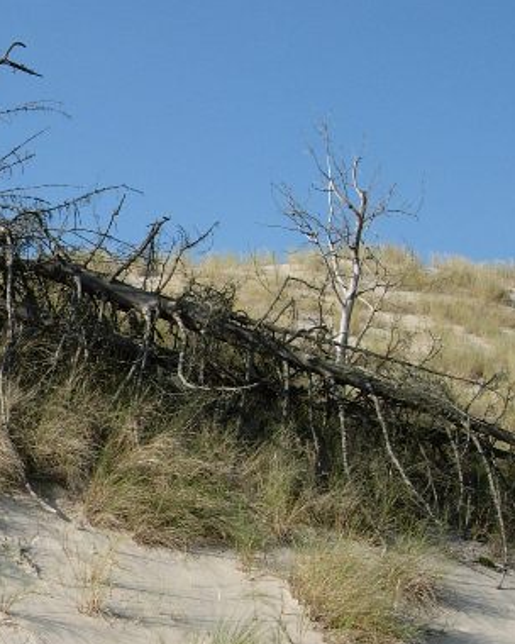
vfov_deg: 24.3
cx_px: -152
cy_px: 420
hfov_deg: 18.3
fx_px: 1486
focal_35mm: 78
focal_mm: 7.8
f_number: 4.8
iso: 79
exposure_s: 1/790
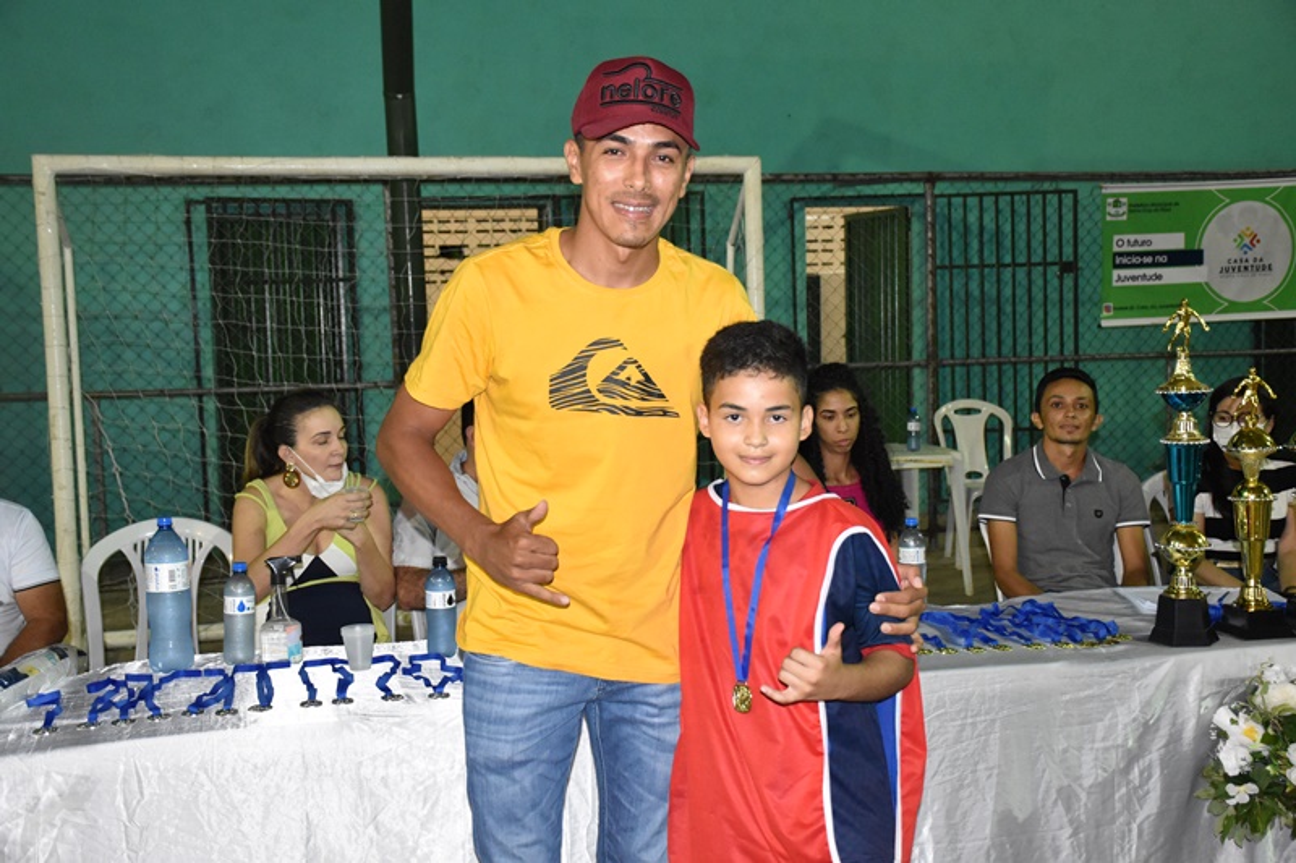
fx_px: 1620
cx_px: 648
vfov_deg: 29.9
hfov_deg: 43.6
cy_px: 432
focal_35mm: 45
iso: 3200
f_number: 4
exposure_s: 1/100
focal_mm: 30
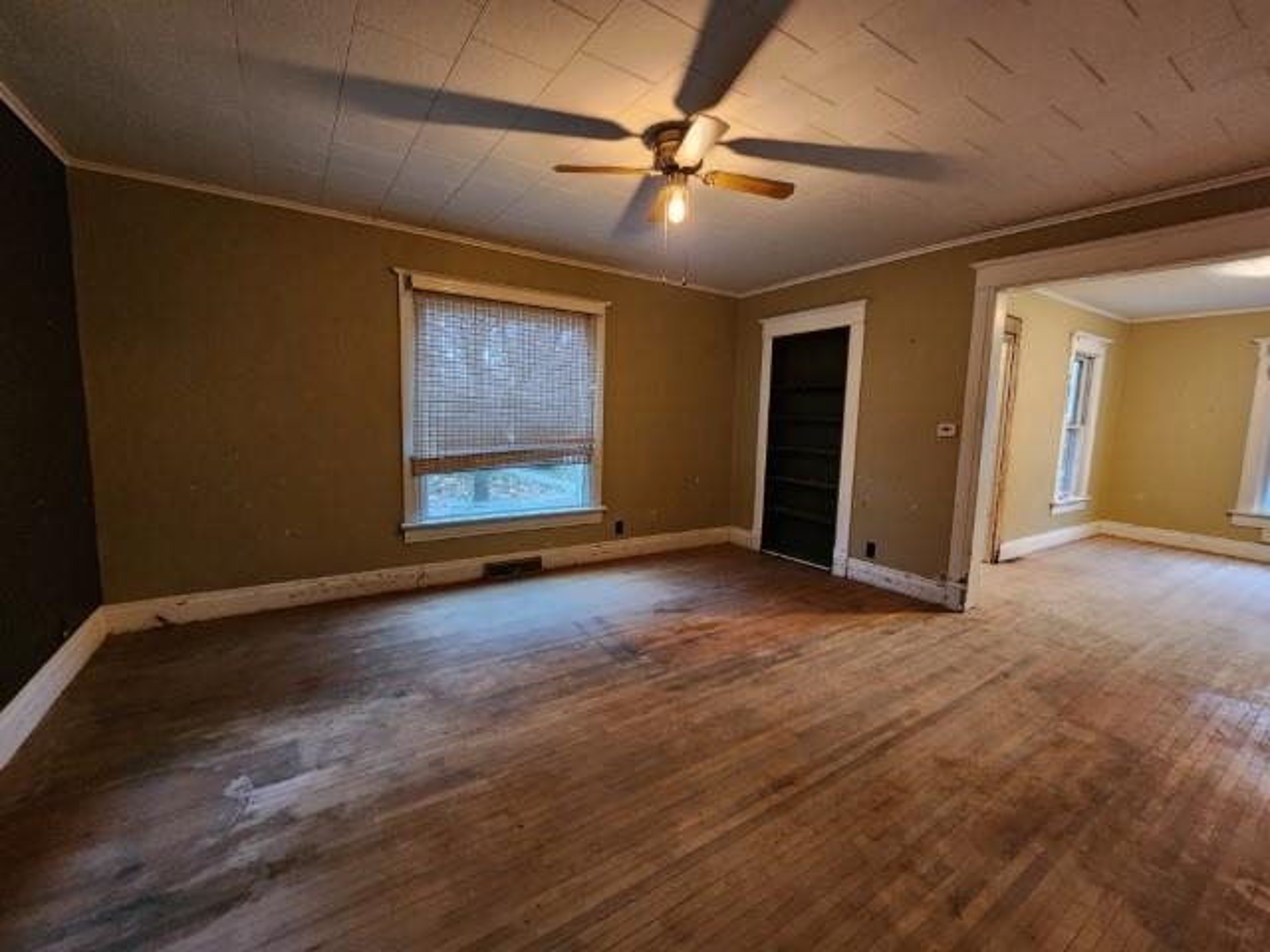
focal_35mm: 13
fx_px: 477
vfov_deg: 89.9
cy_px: 476
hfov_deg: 106.2
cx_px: 635
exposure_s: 1/24
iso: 640
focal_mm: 2.2
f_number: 2.2
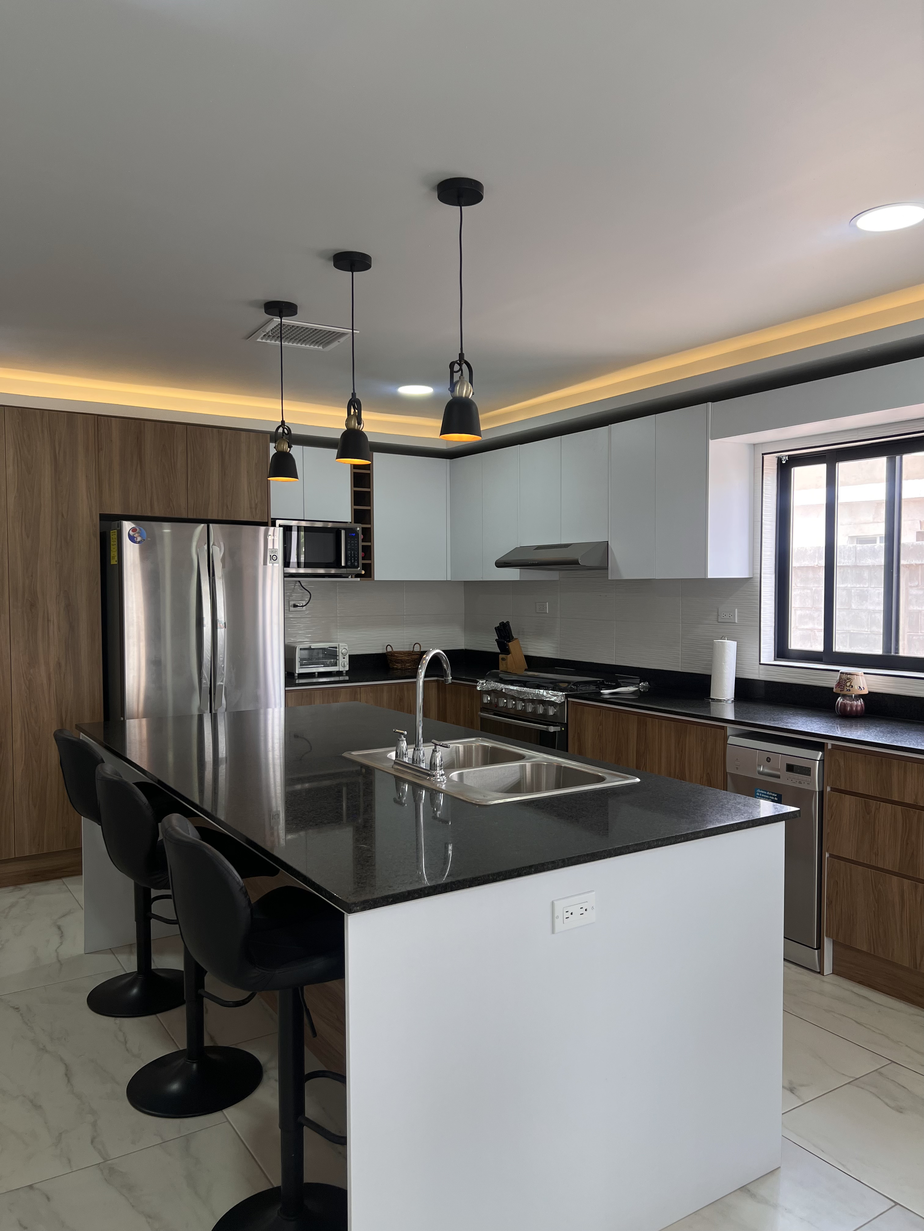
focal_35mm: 26
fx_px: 925
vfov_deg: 67.3
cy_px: 616
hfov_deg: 53.1
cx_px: 462
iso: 40
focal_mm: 5.7
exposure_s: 1/165
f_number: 1.5
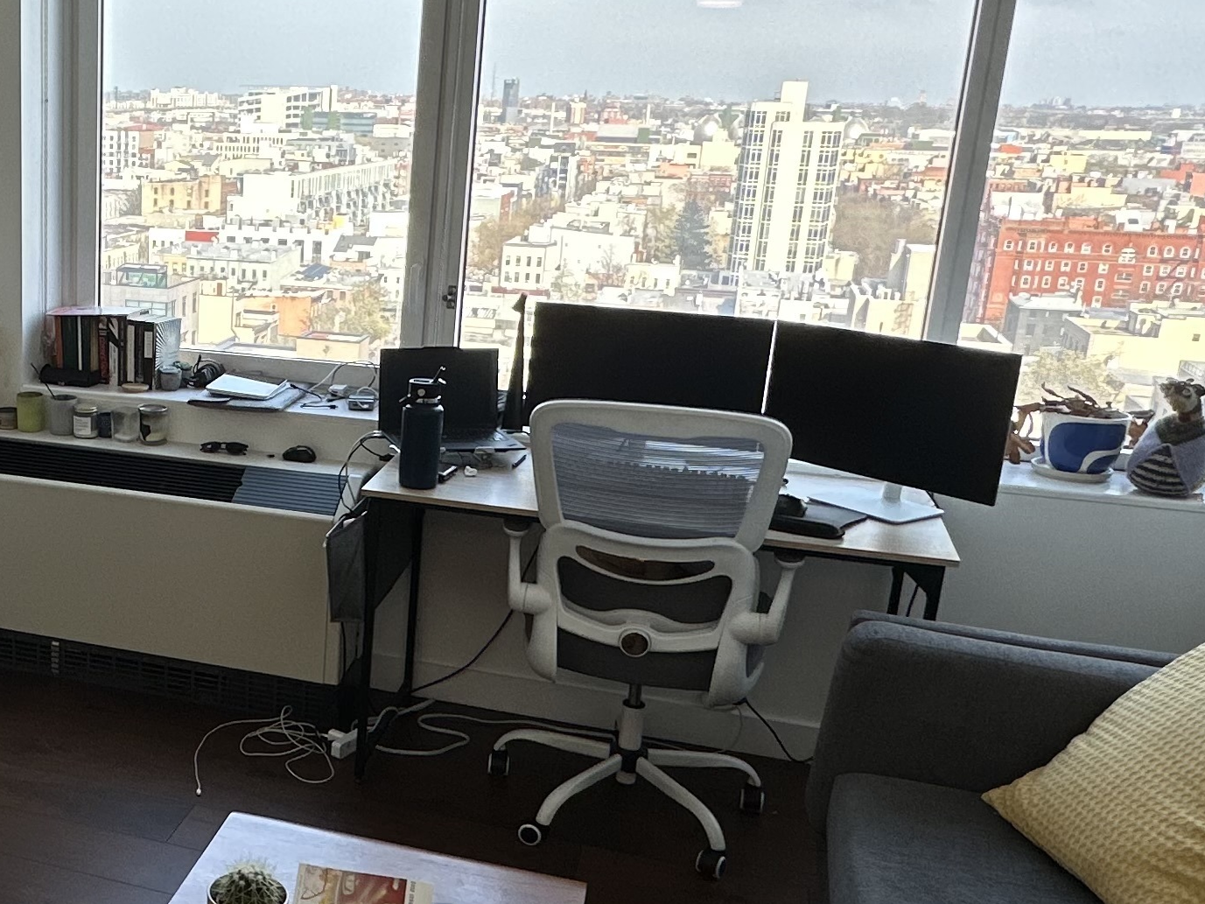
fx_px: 1427
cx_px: 116
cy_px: 488
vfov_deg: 35.1
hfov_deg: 42.0
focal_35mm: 41
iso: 40
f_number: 2.2
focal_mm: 2.22
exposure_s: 1/170
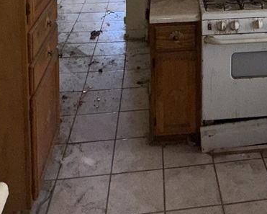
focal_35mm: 53
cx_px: 220
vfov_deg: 24.4
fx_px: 419
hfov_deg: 34.1
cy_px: -76
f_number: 2.2
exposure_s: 1/122
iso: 64
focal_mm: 2.22
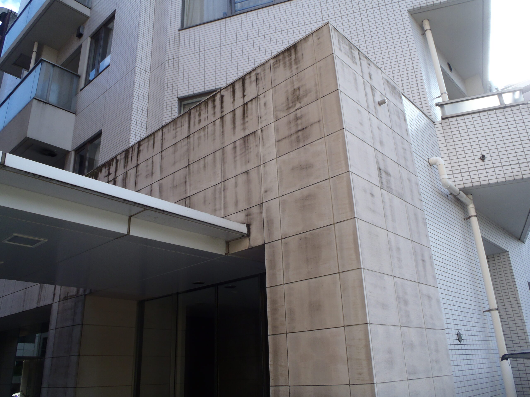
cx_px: 265
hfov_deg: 63.4
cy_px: 198
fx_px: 429
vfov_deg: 49.7
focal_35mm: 28
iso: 80
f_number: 3.9
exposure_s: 1/200
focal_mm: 5
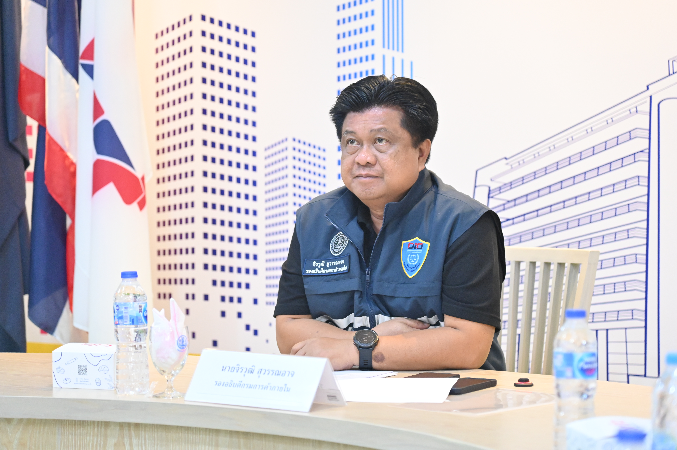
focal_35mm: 120
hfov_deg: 17.1
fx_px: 2255
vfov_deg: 11.4
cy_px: 225
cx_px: 338
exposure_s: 1/100
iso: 7200
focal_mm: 120
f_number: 4
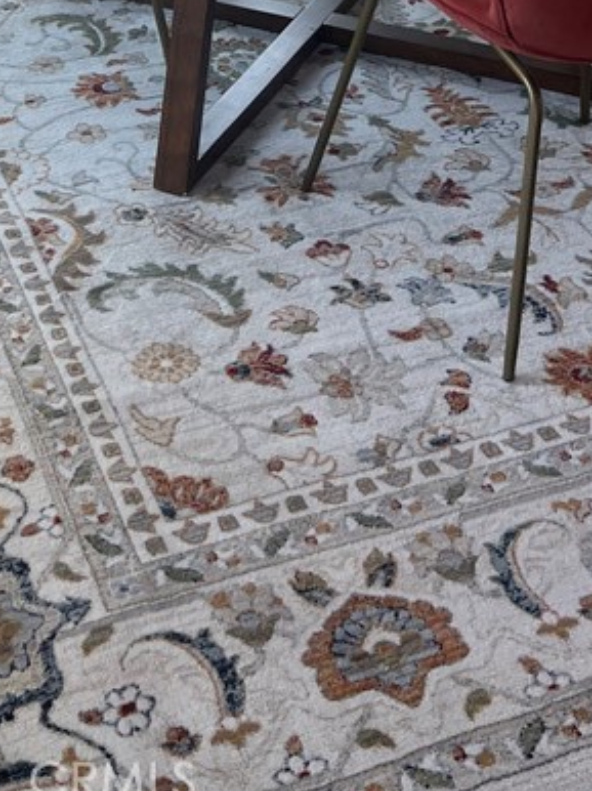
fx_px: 1575
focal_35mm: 69
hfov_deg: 21.2
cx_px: 186
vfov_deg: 24.5
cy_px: -240
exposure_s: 1/120
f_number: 1.5
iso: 32
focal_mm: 5.7
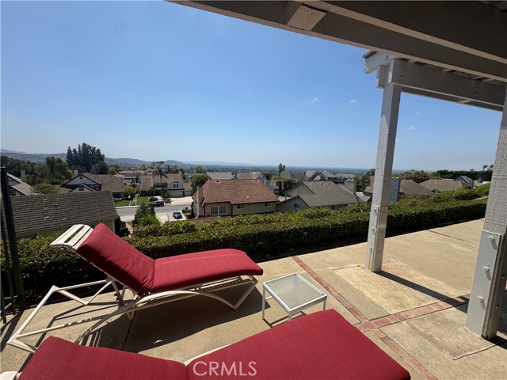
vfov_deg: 85.7
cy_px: 190
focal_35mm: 14
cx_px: 254
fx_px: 205
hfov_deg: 102.1
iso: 50
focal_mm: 2.22
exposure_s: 1/2674
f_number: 2.2
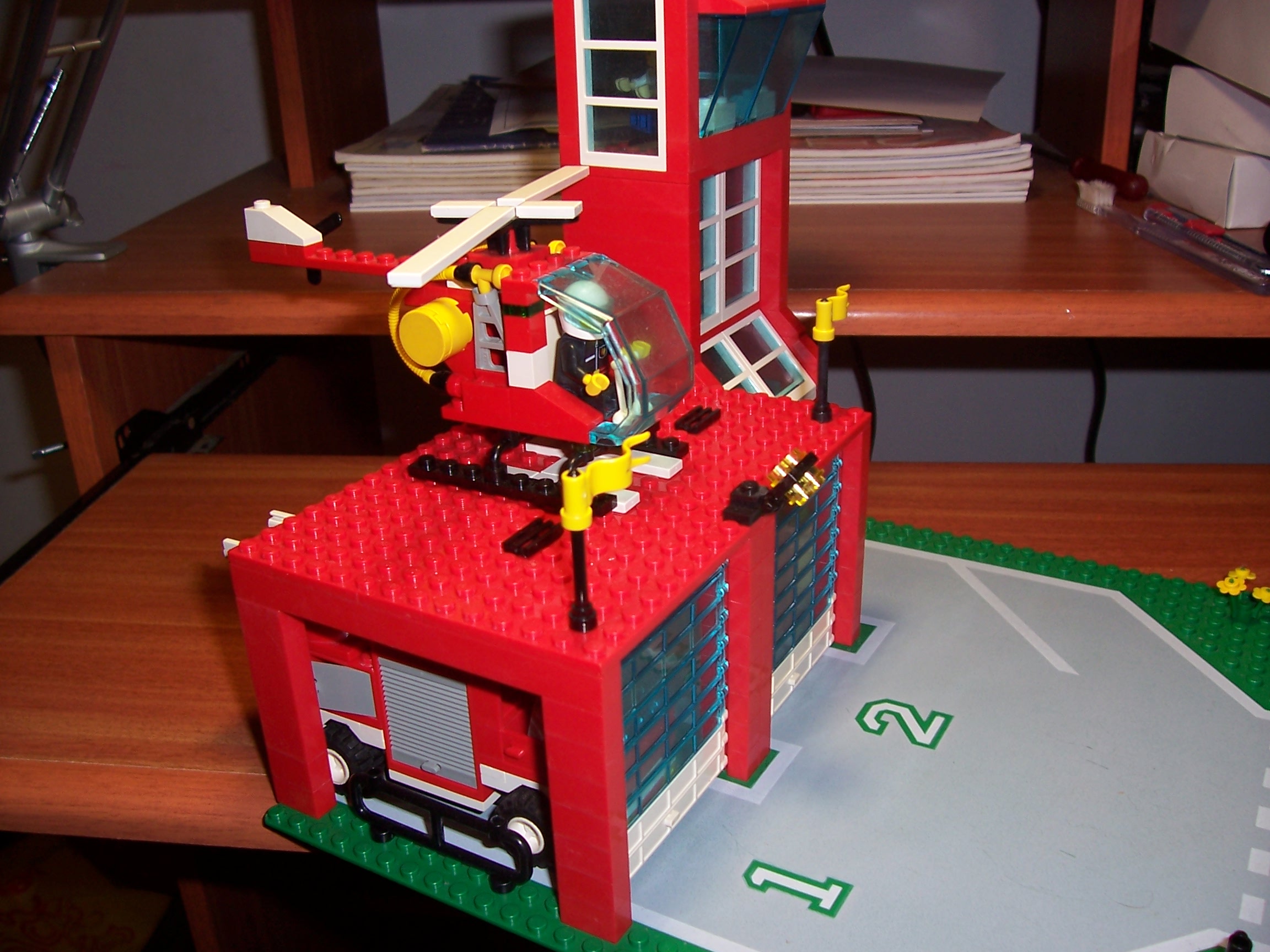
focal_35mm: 34
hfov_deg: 54.0
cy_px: 476
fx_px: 1247
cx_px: 635
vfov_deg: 41.8
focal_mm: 5.6
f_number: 2.7
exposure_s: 1/60
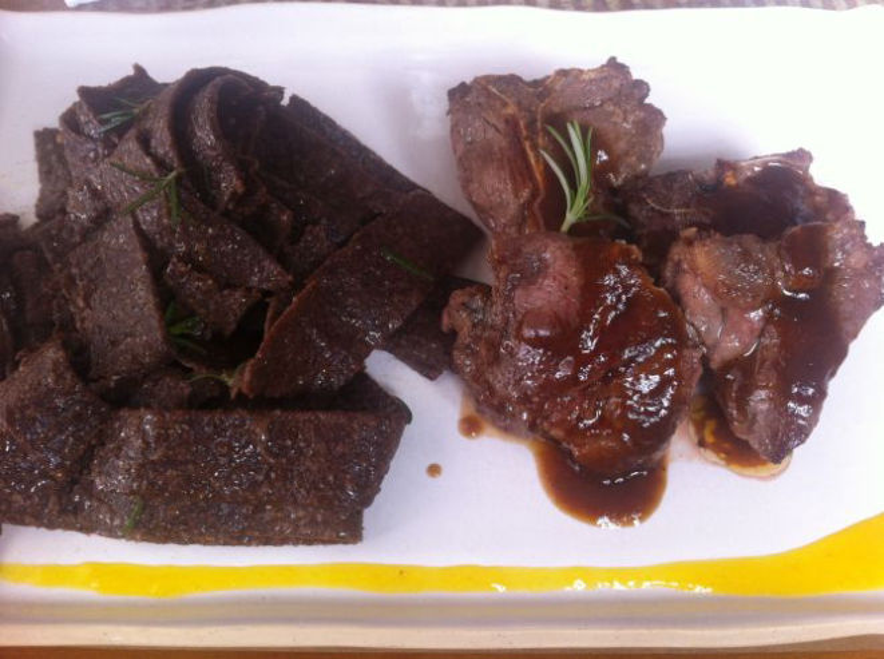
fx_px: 892
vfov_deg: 40.6
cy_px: 330
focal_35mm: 35
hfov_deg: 52.7
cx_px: 442
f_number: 2.8
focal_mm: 3.85
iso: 100
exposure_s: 1/17
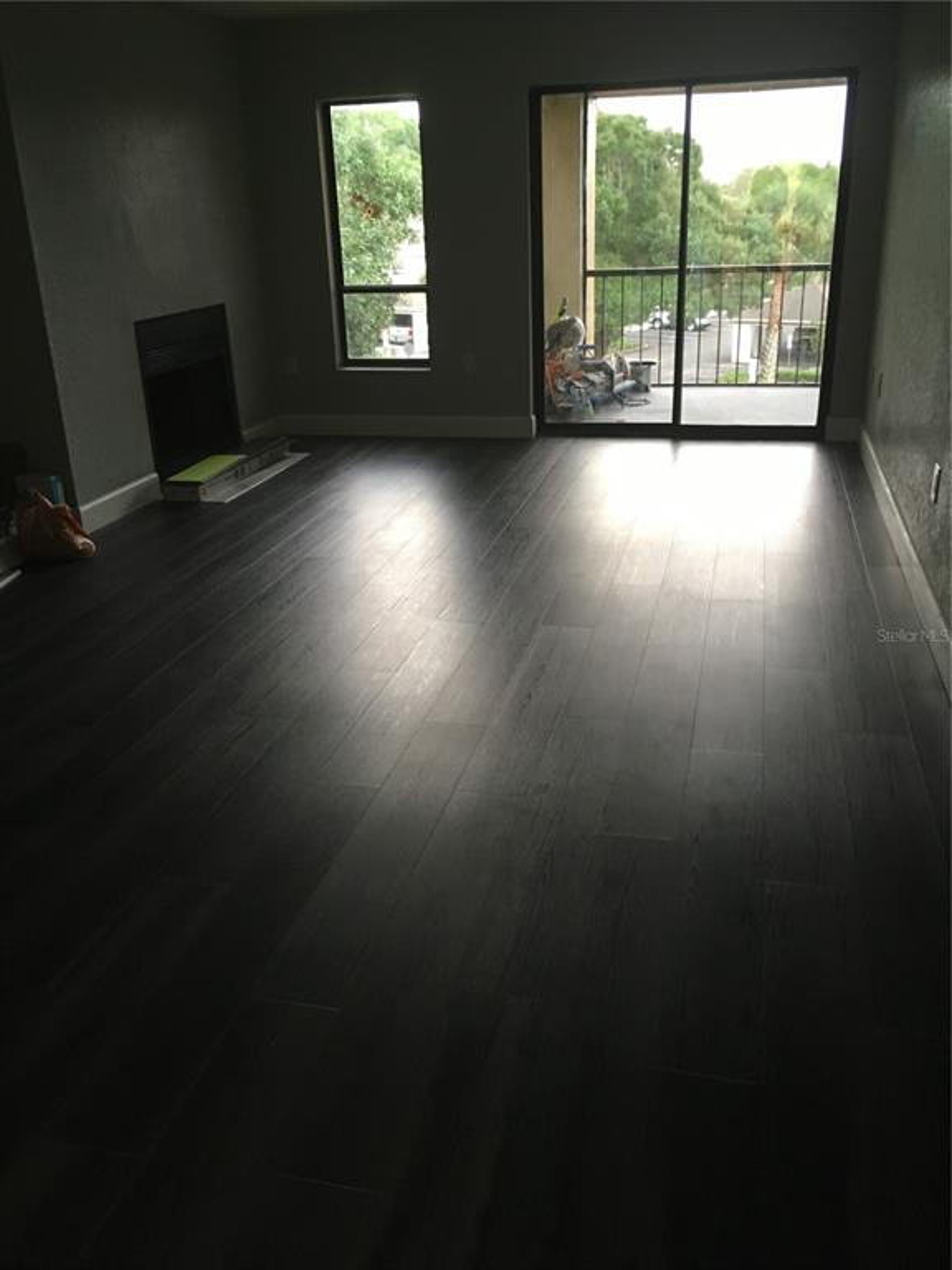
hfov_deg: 48.2
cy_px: 635
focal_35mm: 29
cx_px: 476
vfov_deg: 61.7
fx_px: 1063
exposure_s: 1/30
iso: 100
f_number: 2.2
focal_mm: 4.15
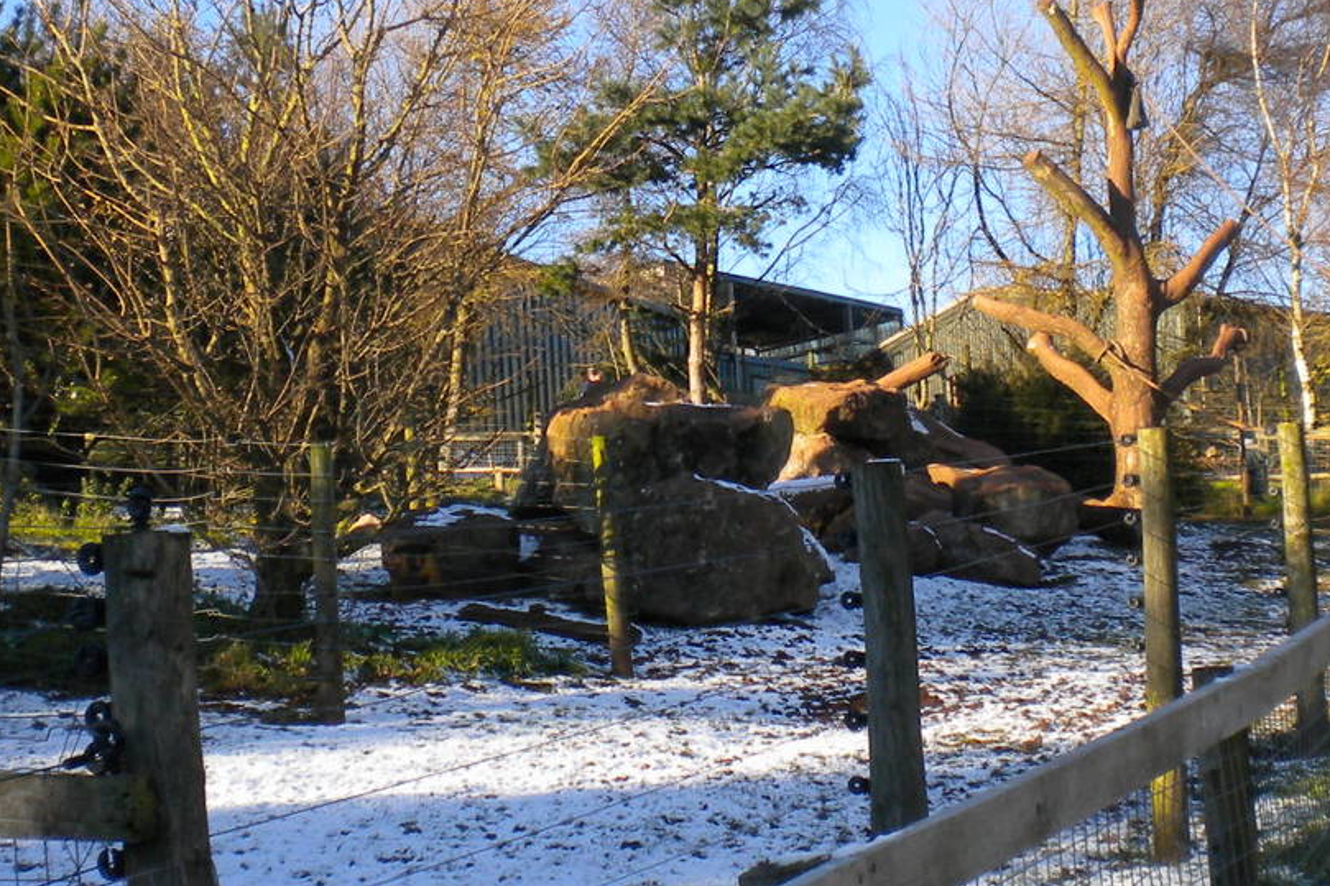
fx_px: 2659
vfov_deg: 18.9
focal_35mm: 72
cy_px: 519
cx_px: 732
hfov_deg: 28.1
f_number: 4.6
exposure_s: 1/264
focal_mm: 6.3
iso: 83
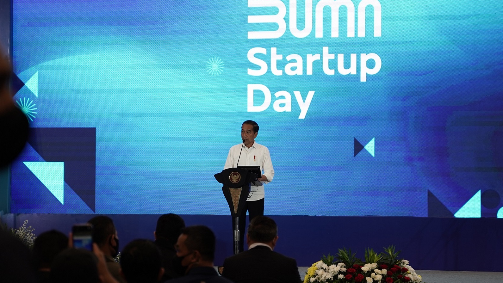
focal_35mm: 118
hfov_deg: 18.2
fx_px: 1574
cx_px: 252
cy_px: 135
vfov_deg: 10.3
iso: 400
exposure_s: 1/125
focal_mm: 75
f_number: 2.8
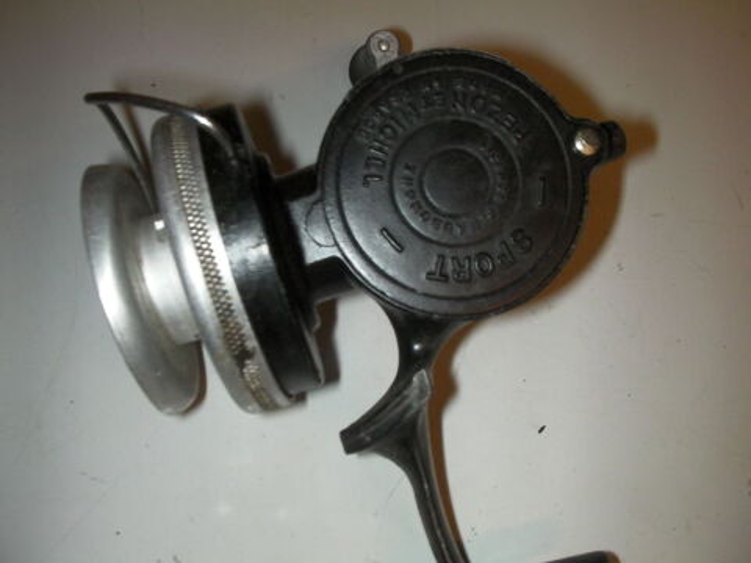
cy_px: 282
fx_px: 824
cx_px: 376
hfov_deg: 49.0
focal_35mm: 38
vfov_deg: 37.7
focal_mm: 6.3
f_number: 5.6
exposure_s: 1/30
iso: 200
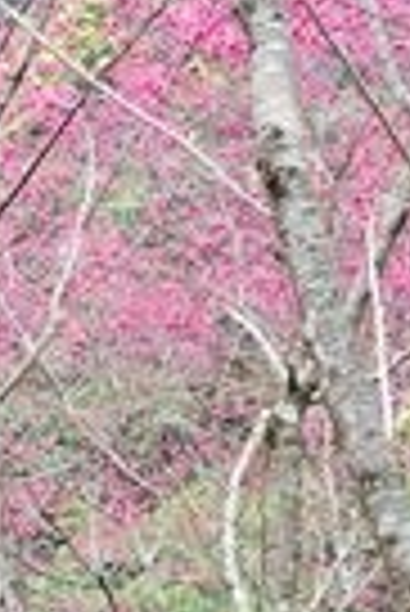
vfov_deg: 15.2
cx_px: -95
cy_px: 819
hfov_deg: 10.5
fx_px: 2181
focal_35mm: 128
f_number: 3.2
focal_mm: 10.83
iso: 125
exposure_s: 1/60
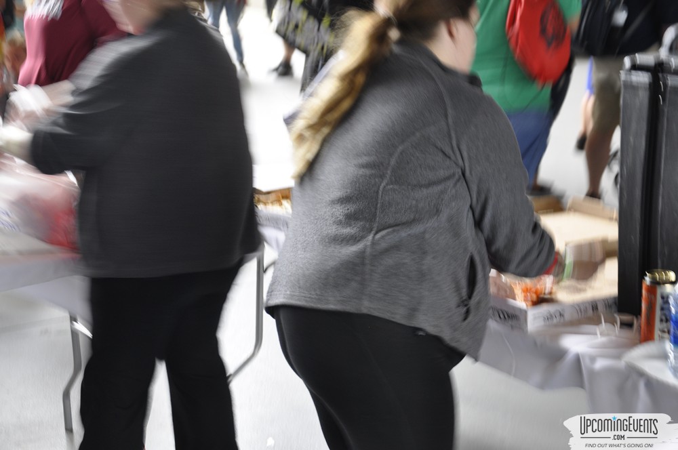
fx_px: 1354
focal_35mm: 72
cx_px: 339
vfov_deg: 18.9
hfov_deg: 28.1
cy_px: 225
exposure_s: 1/13
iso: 400
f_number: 4.8
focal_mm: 48
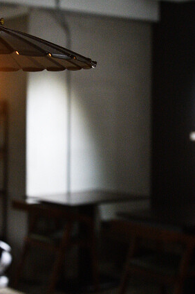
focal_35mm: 85
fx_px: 692
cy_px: 132
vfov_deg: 23.9
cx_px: 97
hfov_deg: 16.0
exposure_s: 1/125
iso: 3200
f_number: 5.6
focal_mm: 45
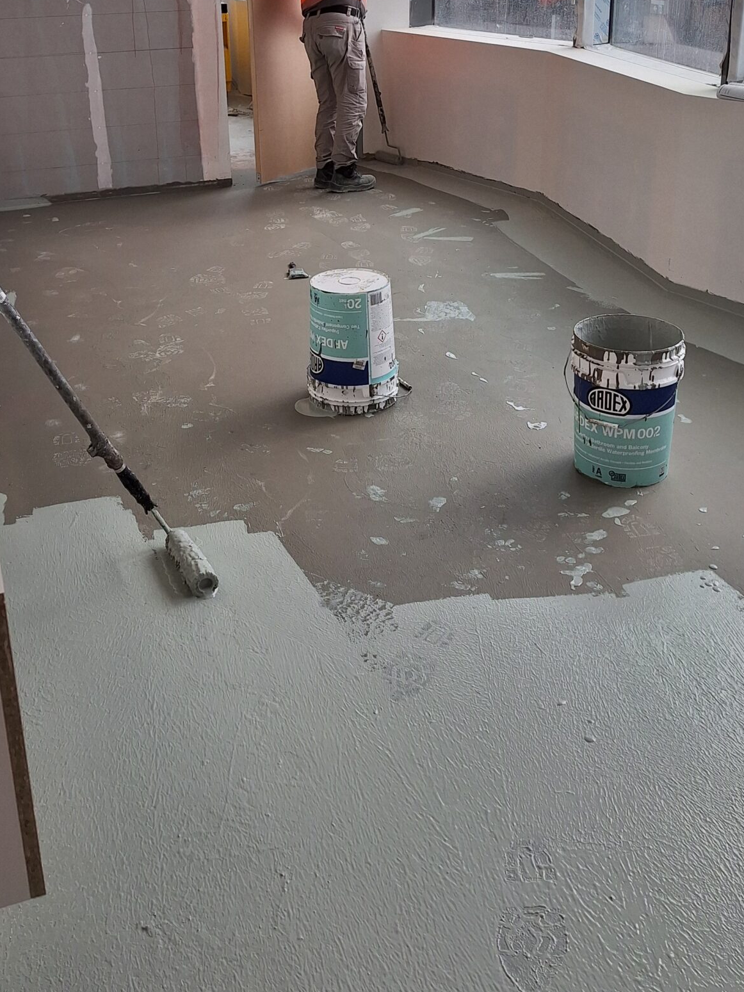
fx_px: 1089
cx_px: 336
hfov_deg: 37.7
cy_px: 298
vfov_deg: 47.8
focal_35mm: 38
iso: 40
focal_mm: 5.54
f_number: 1.8
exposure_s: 1/407
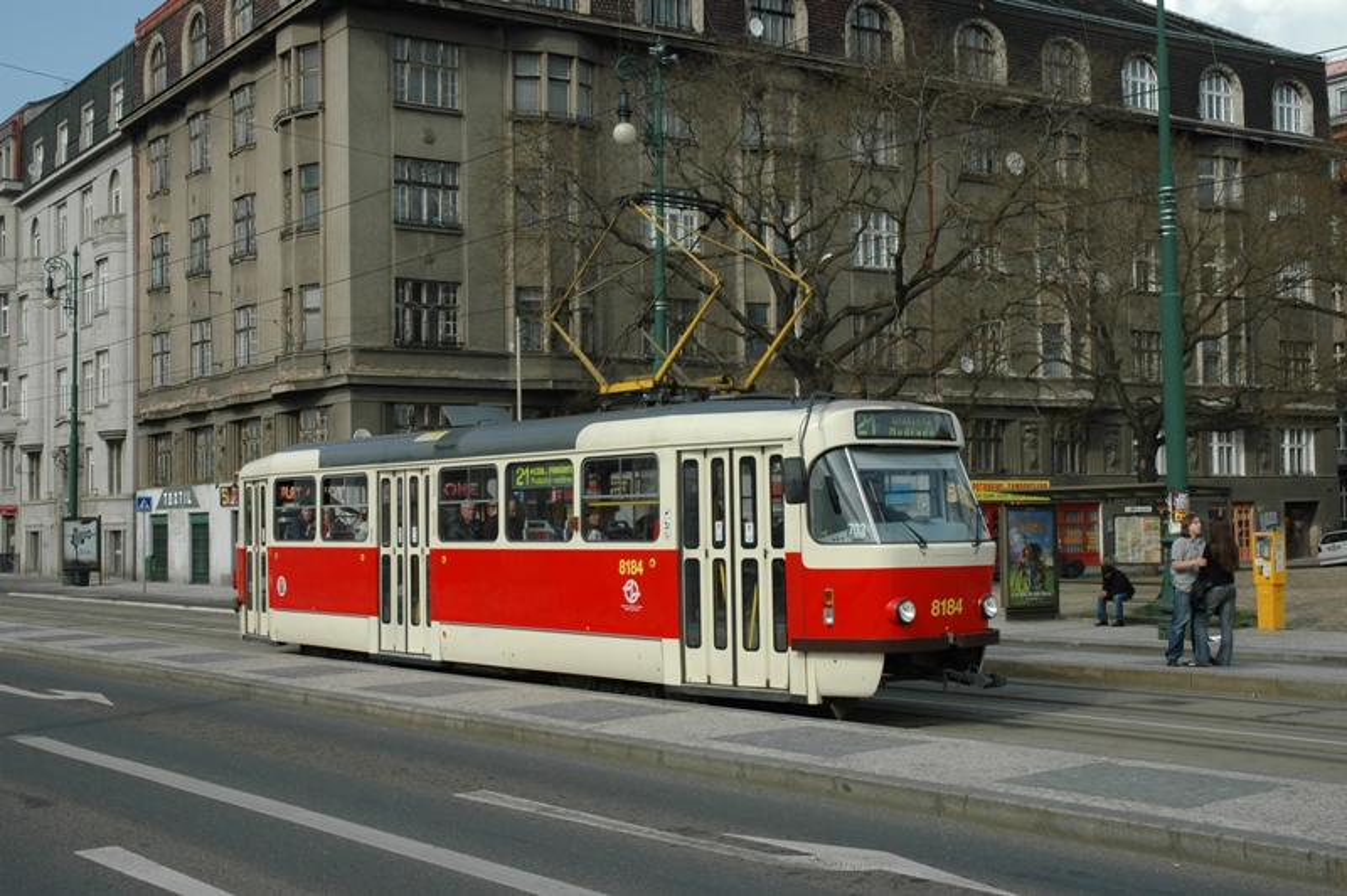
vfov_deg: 28.9
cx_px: 674
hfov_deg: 42.4
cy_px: 448
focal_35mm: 46
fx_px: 1738
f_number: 10
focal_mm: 31
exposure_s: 1/400
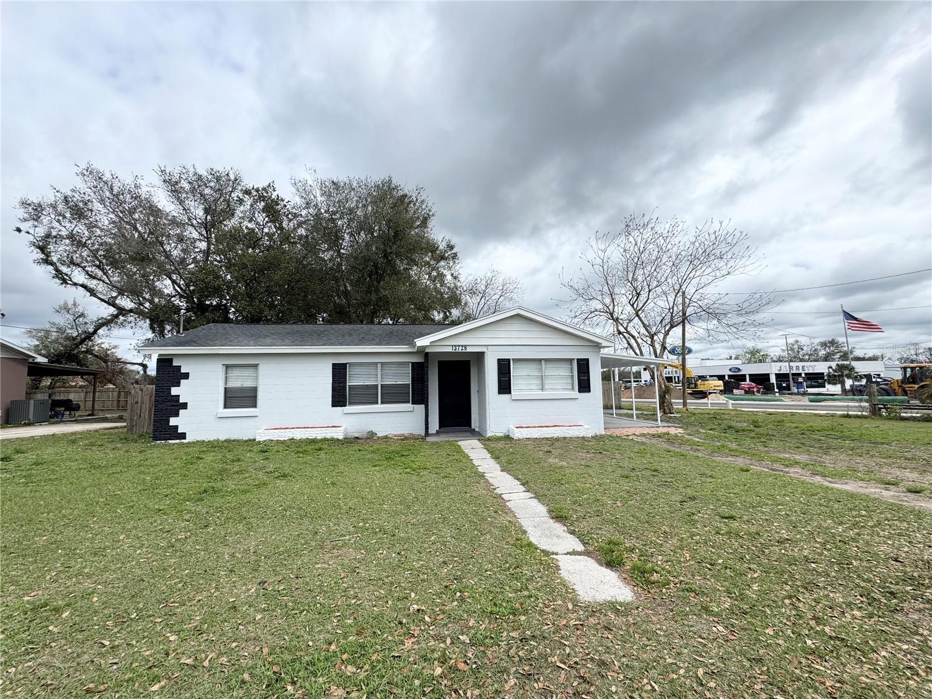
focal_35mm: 14
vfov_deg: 85.7
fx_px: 377
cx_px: 466
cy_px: 350
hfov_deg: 102.1
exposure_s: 1/2083
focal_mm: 2.22
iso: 50
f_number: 2.2
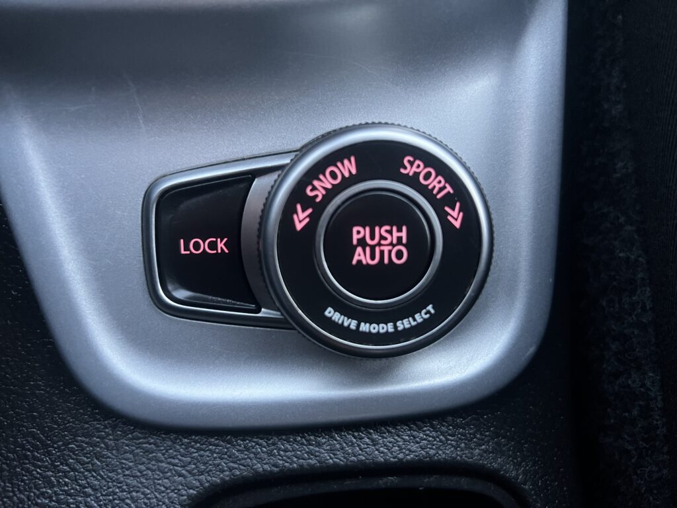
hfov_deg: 67.3
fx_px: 508
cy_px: 254
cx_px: 338
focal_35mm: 26
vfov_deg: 53.1
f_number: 1.5
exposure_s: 1/42
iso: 500
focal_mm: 5.7
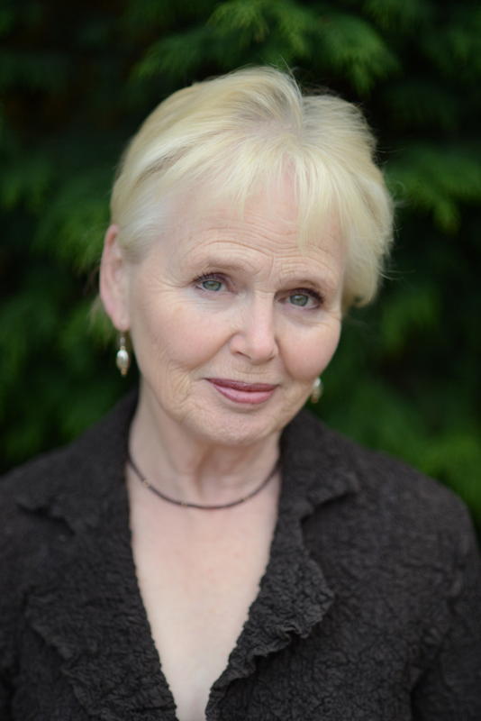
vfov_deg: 23.9
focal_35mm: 85
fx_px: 1702
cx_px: 240
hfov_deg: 16.1
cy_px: 360
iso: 160
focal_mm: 85
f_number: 1.8
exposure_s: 1/640
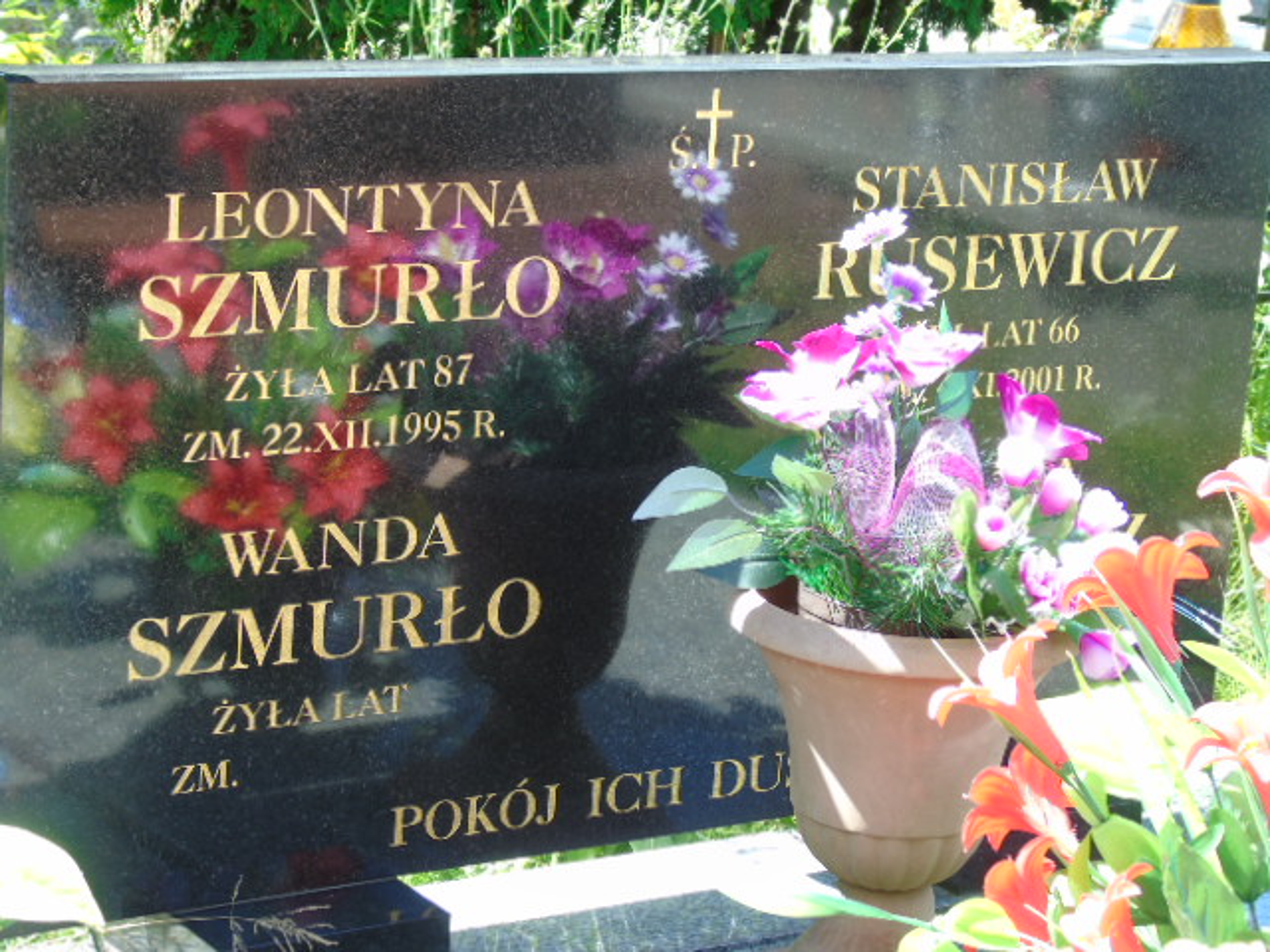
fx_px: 3449
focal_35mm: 94
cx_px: 635
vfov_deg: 15.7
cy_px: 476
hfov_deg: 20.9
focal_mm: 17
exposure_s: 1/60
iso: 80
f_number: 4.3
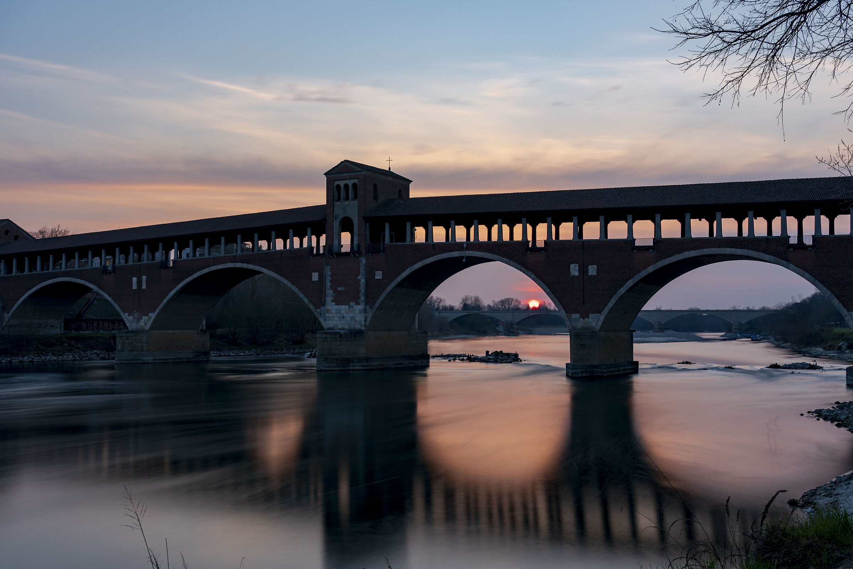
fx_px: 877
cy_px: 284
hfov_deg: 51.9
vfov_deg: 35.9
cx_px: 426
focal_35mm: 37
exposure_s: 30
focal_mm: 37
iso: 100
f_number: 8
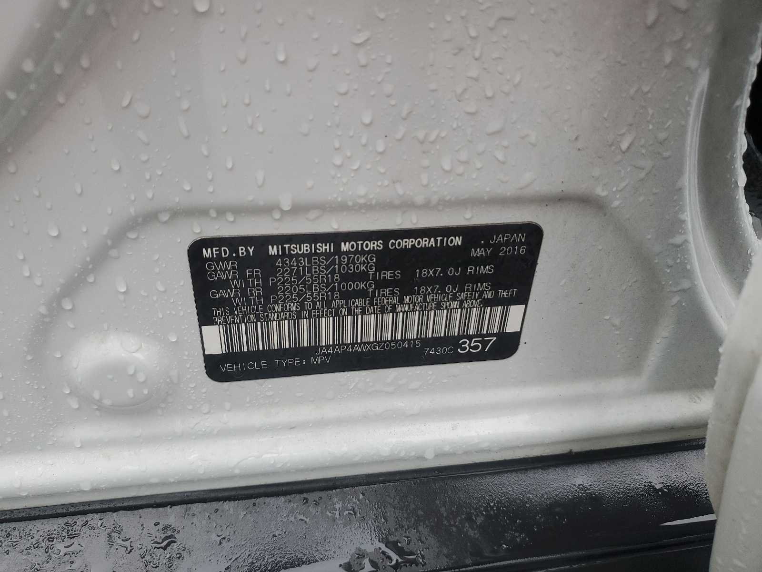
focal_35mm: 26
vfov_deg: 53.1
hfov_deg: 67.3
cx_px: 381
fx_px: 572
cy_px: 286
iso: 97
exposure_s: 1/120
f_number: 1.5
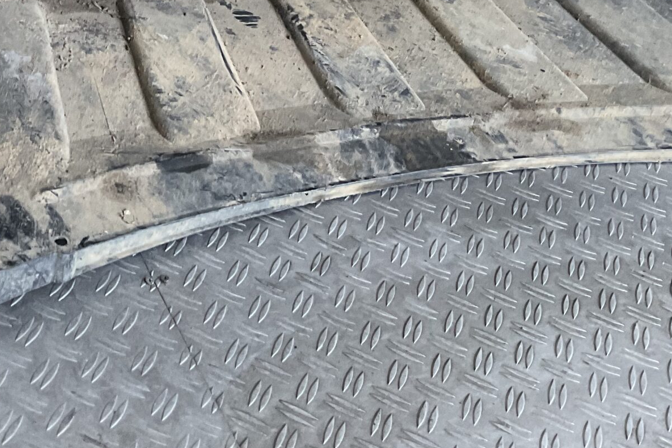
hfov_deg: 29.9
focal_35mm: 64
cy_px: -71
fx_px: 1195
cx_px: 55
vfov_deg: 20.1
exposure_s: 1/60
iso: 80
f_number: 1.8
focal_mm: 3
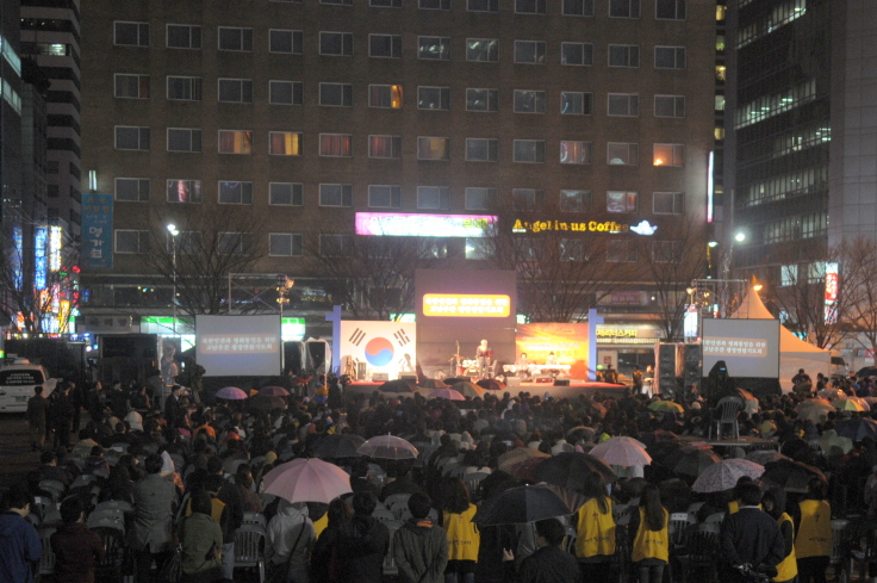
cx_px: 480
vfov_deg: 20.9
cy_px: 359
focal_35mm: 65
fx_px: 1574
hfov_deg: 31.1
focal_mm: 31
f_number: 2.8
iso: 640
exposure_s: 1/50
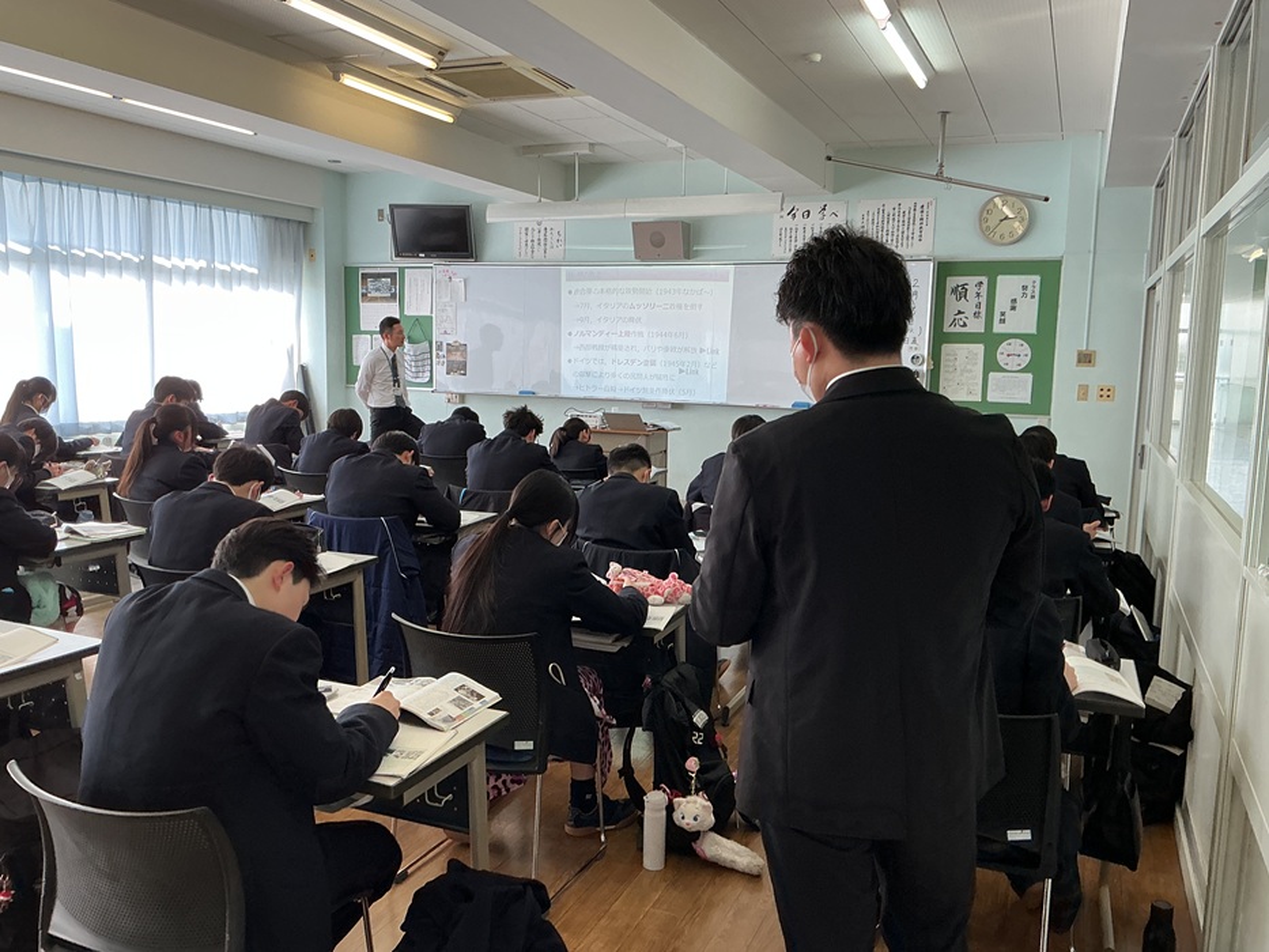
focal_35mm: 29
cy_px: 476
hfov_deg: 61.7
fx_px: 1063
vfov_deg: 48.2
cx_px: 634
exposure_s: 1/120
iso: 40
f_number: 1.8
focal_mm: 3
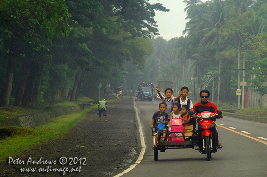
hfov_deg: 16.1
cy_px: 88
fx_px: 945
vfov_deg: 10.7
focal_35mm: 128
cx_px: 134
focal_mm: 85
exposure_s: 1/320
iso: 500
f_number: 5.6
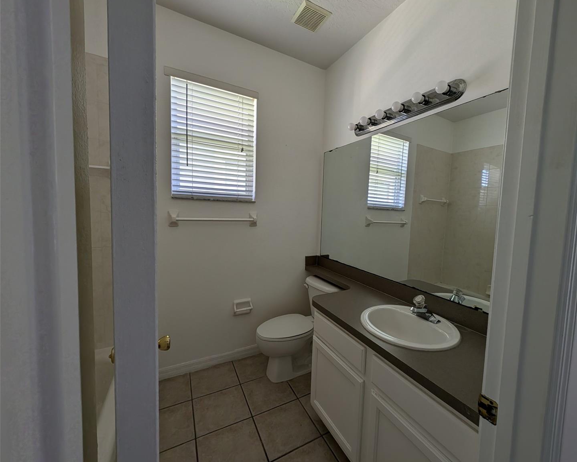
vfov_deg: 92.2
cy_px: 224
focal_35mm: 13
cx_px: 319
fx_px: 222
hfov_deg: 104.4
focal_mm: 2.23
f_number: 1.95
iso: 47
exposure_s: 1/52.7
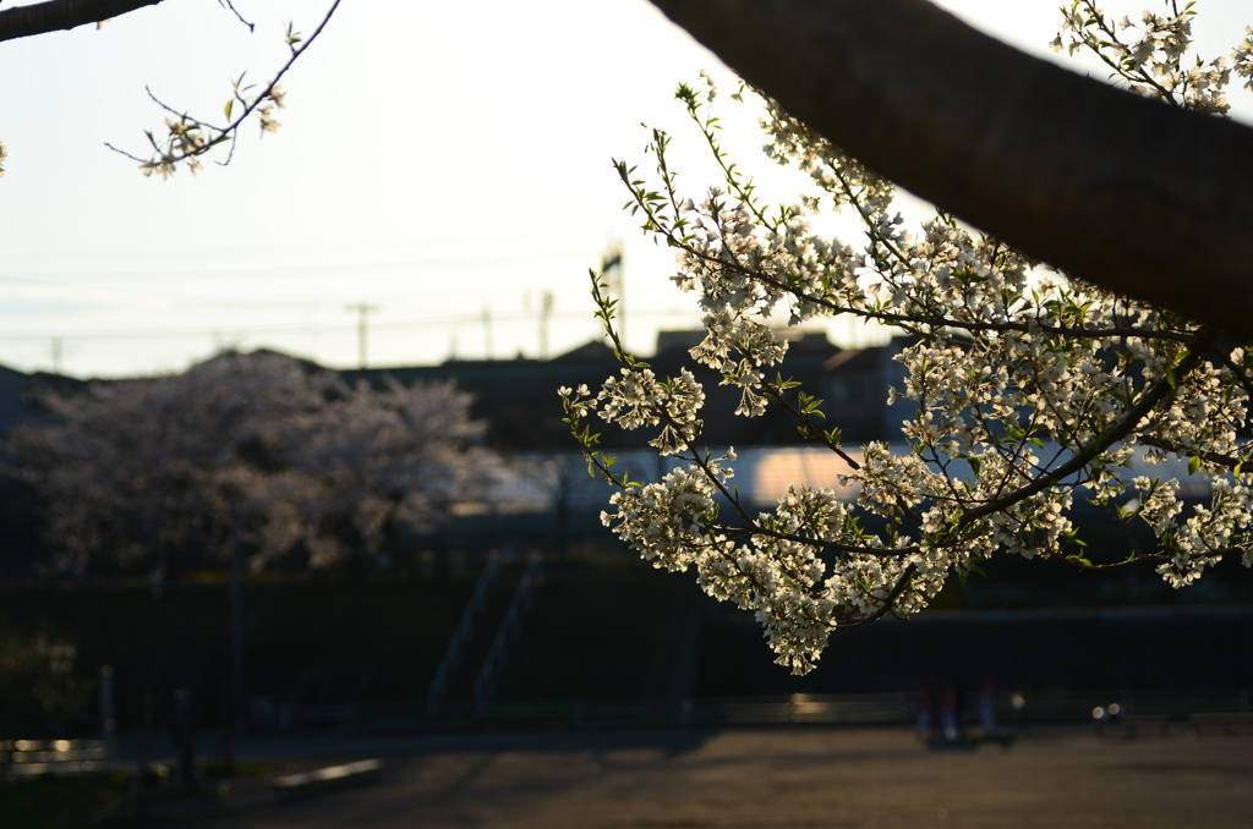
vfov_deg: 25.6
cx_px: 626
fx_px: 1823
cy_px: 414
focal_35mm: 52
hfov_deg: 37.9
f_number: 5.6
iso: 125
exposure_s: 1/400
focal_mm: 35
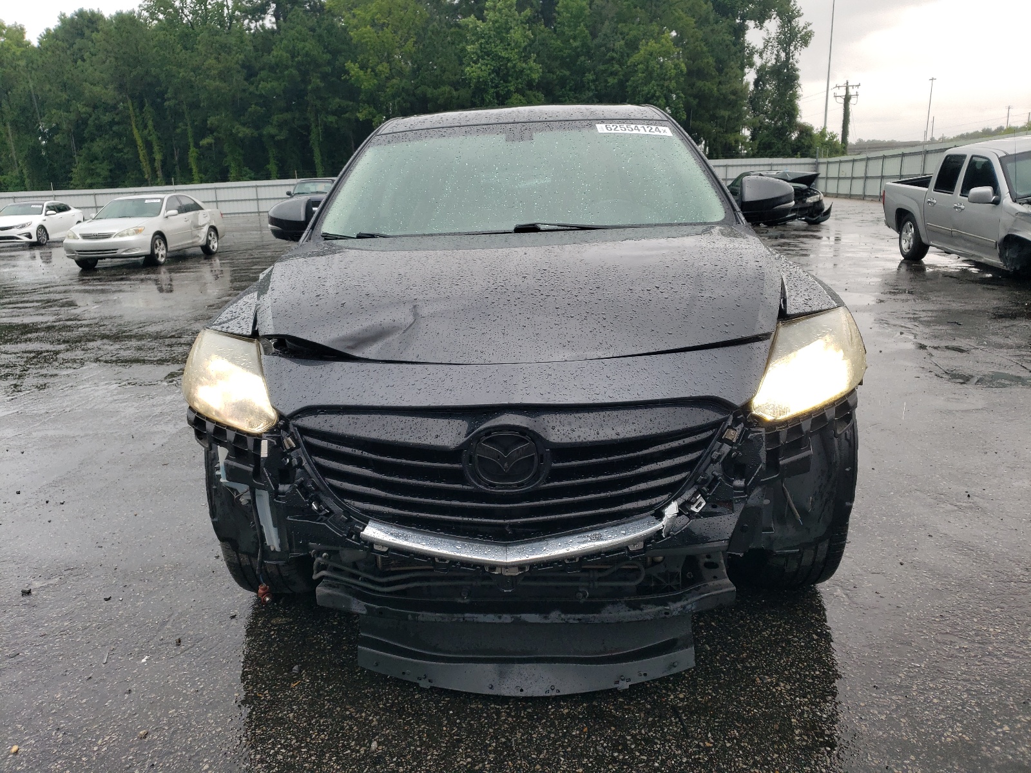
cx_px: 516
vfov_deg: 53.1
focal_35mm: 26
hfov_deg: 67.3
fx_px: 774
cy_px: 386
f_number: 1.5
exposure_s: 1/154
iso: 50
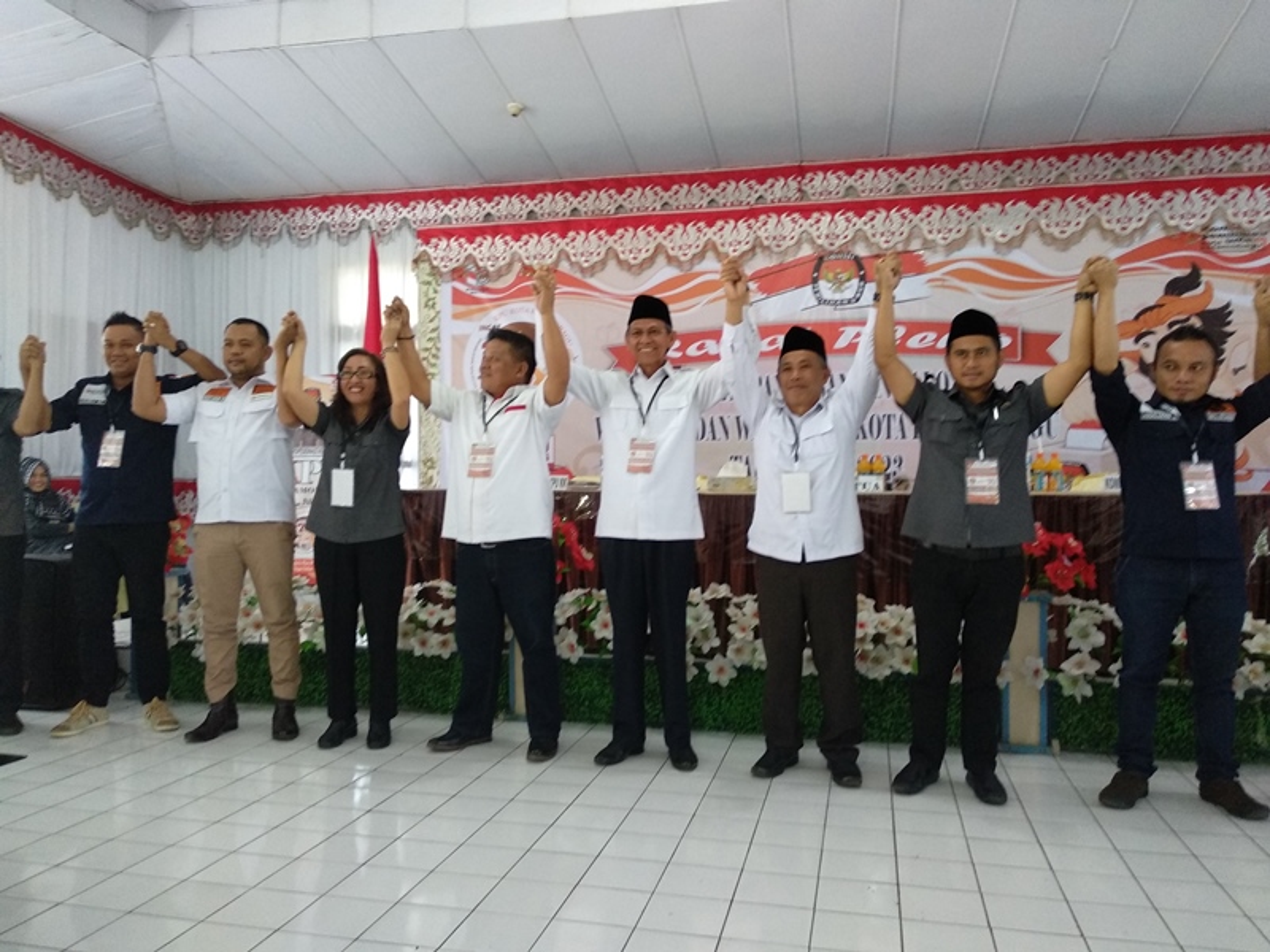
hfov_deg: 67.3
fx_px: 954
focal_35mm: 26
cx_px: 635
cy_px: 476
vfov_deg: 53.1
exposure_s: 1/25
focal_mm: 3.81
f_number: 2.2
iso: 640
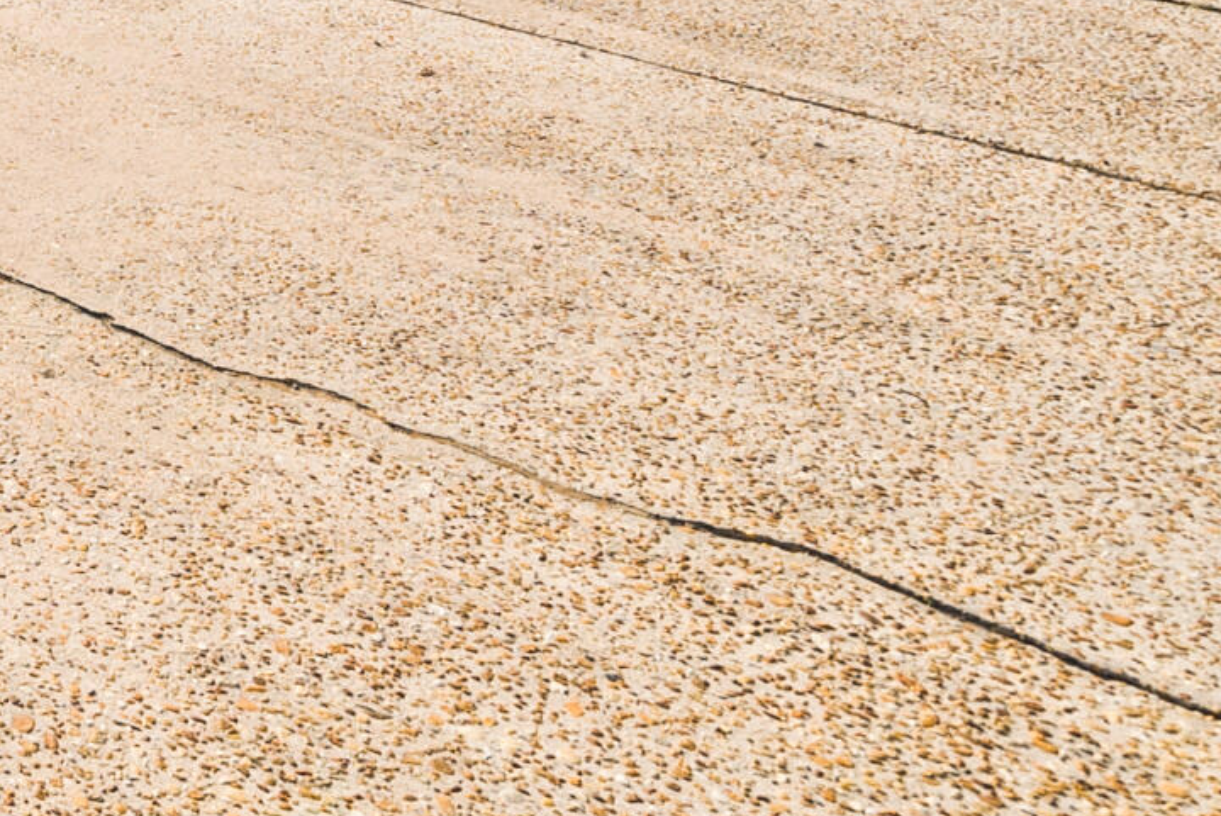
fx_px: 1697
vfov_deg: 19.8
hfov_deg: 24.5
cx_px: -821
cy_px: -652
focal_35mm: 50
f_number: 7.1
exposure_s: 1/320
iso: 80
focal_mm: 12
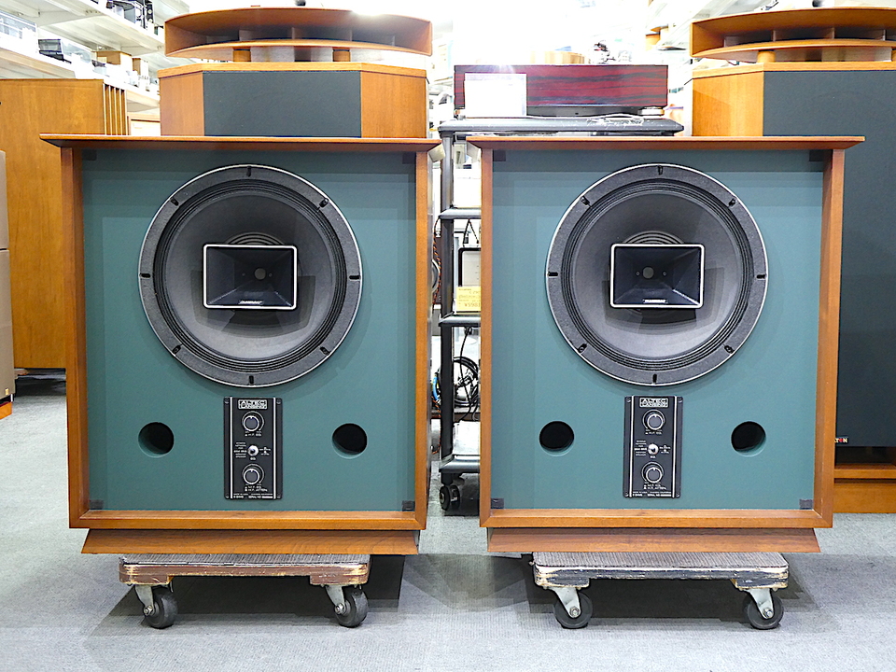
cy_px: 336
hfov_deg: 42.9
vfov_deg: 32.9
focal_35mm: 44
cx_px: 448
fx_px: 1139
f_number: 3.9
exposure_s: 1/1.6
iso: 200
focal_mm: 7.8
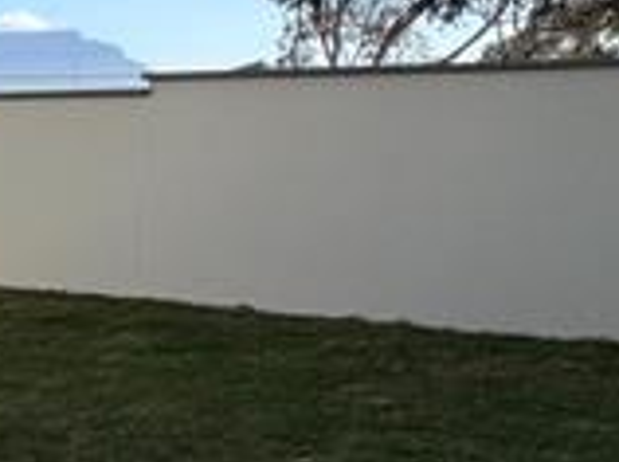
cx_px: -498
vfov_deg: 20.6
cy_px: 325
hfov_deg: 19.9
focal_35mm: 71
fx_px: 1268
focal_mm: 2.22
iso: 50
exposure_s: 1/1789
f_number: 2.2
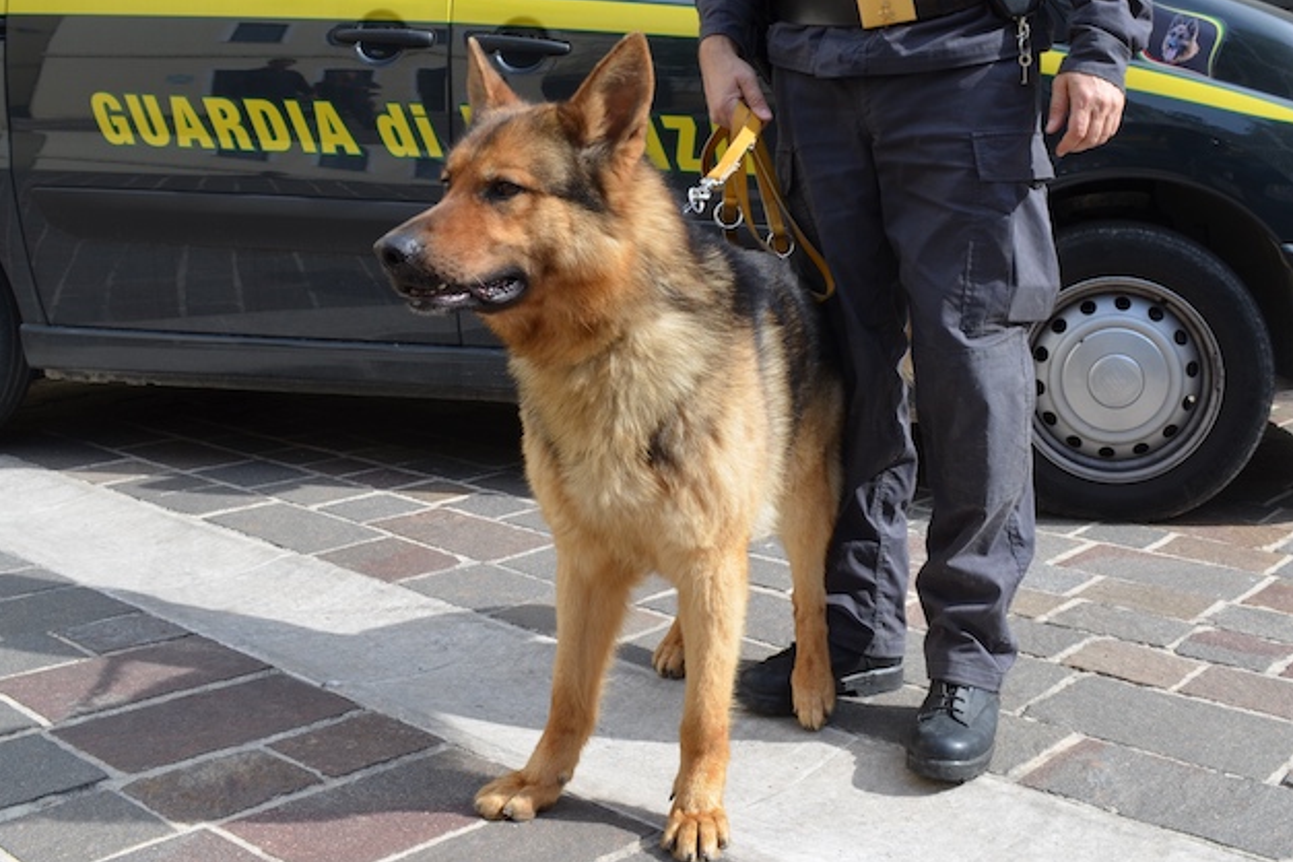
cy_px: 422
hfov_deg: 65.5
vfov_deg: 46.4
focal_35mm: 28
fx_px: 1006
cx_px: 633
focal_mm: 18
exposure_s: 1/250
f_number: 8
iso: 200
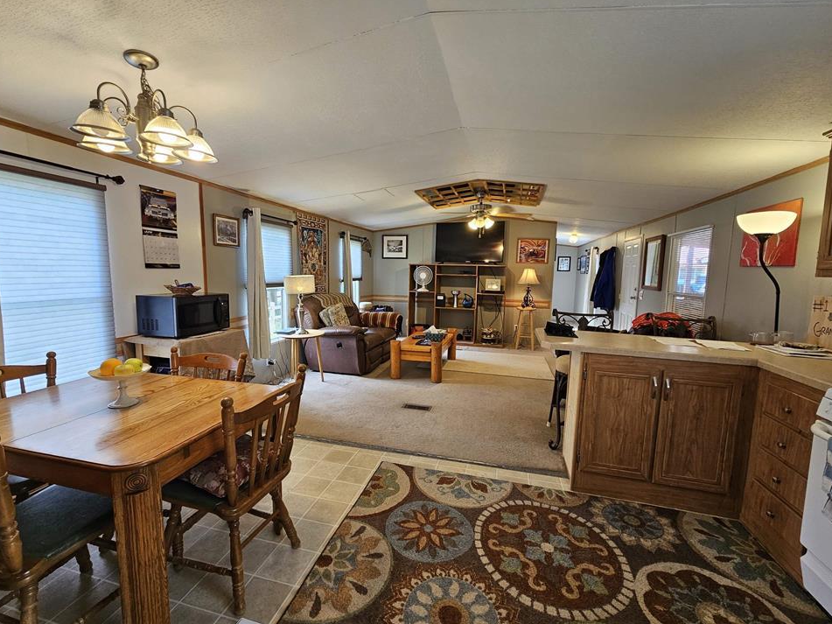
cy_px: 316
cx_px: 409
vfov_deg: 85.7
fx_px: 336
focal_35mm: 14
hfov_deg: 102.1
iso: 100
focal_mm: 2.2
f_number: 2.2
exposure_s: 1/60
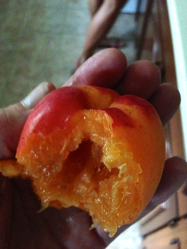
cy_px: 124
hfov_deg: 42.9
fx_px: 238
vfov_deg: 55.4
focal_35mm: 33
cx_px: 94
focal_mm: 4.13
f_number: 2.4
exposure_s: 1/15
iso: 800
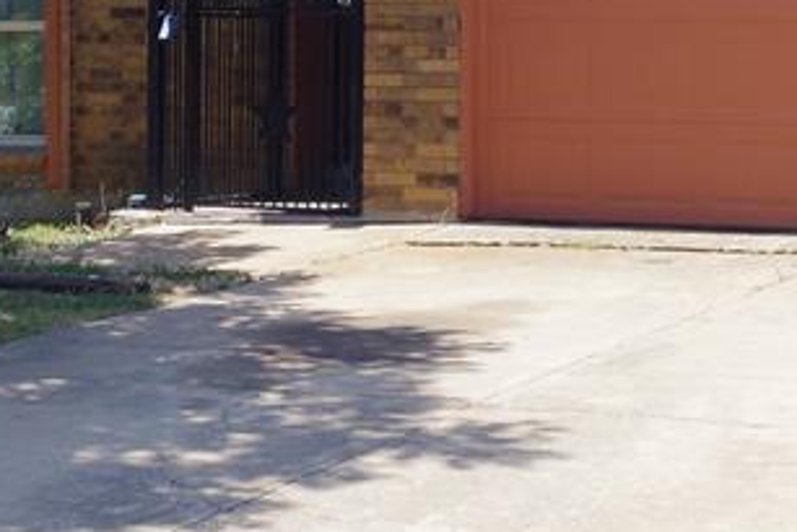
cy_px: 36
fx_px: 3101
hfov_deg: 14.6
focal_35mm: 140
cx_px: 467
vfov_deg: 9.8
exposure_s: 1/125
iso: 400
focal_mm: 28
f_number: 11
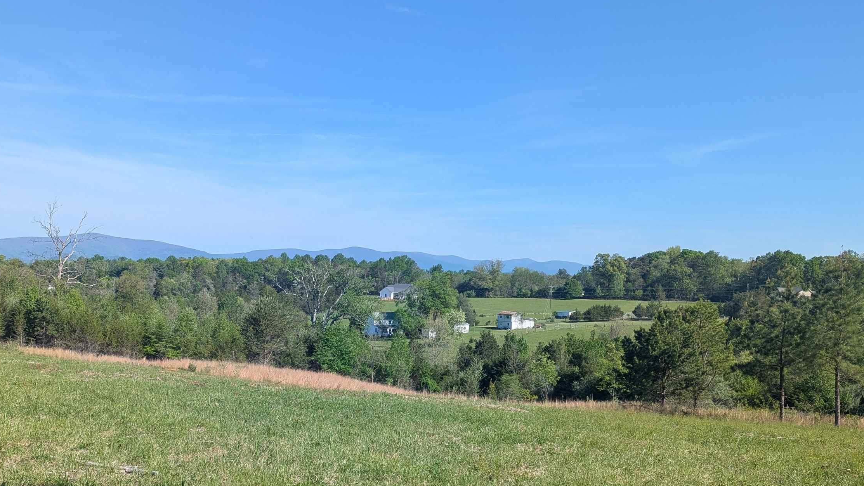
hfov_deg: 55.1
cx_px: 365
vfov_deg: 32.4
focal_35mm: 36
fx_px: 825
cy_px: 351
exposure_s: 1/1433
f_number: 1.85
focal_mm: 6.81
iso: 47
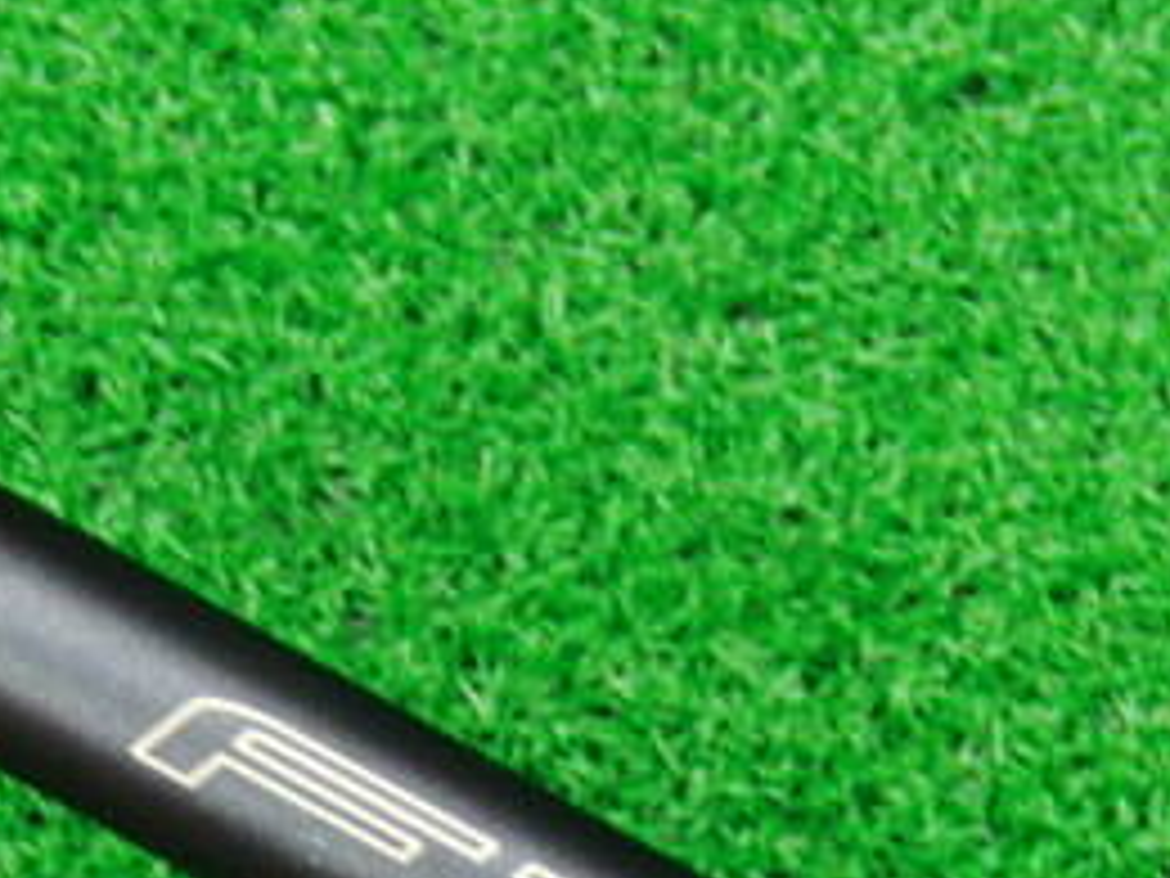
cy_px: 878
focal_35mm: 91
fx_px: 3076
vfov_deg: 15.9
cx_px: 405
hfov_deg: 21.5
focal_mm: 6.42
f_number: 3.6
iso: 400
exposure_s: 1/20
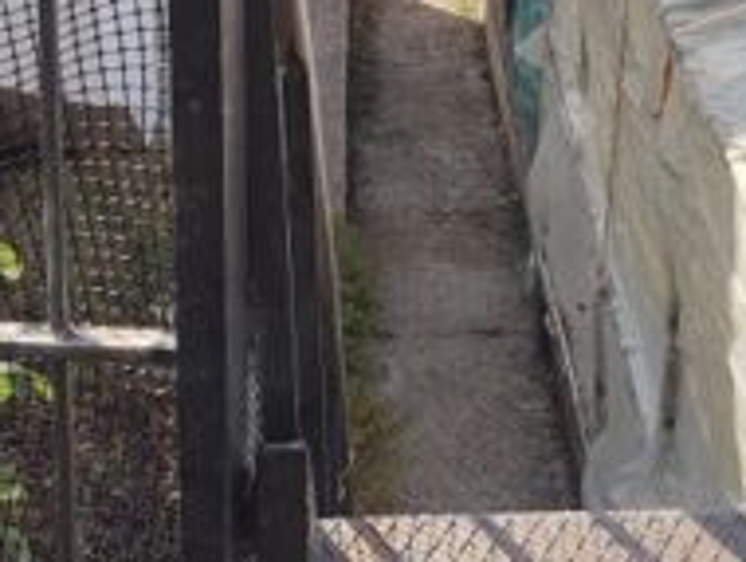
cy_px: -71
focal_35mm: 104
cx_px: 614
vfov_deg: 13.9
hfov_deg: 18.7
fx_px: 2244
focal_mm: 4.22
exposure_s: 1/640
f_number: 1.8
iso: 50
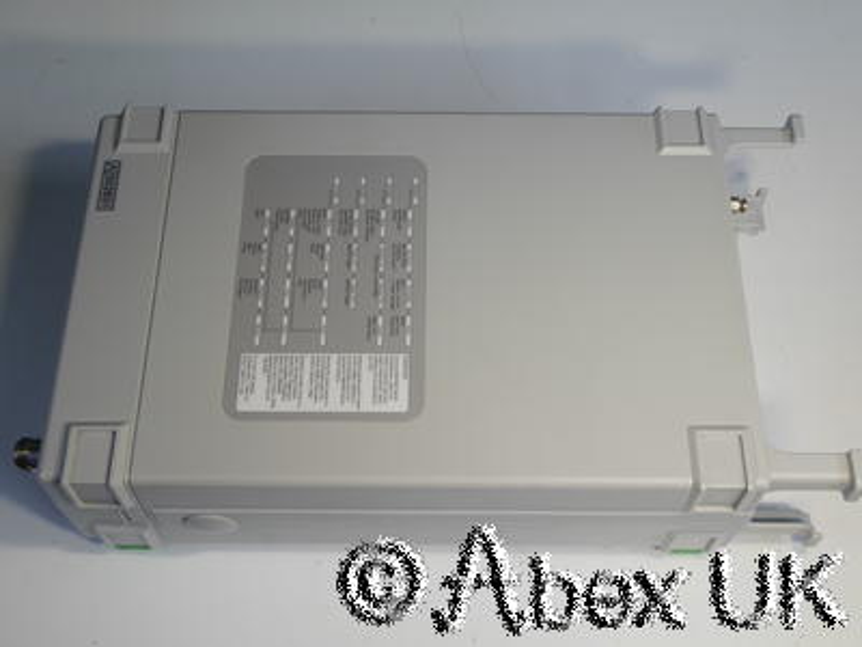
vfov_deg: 30.3
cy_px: 324
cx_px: 431
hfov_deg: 39.7
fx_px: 1195
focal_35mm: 48
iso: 400
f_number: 14
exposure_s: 1/5
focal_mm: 24
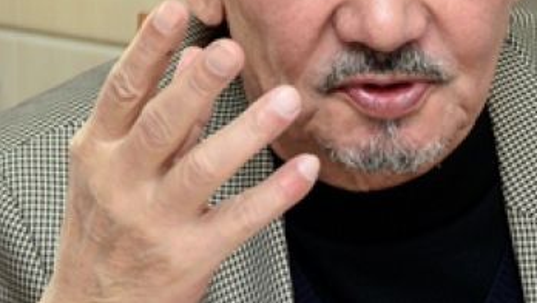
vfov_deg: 2.8
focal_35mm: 433
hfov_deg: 5.0
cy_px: 208
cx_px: 505
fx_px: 6167
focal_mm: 80
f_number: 7.1
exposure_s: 1/60
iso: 800
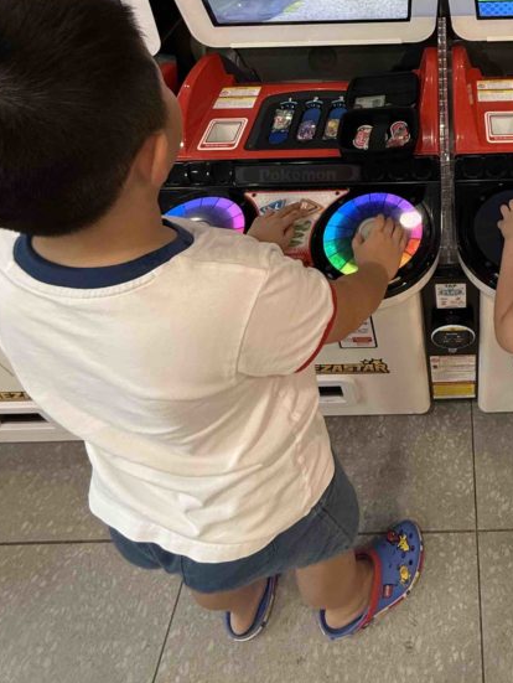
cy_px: 50
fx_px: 513
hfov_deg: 48.4
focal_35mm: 26
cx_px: 447
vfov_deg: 56.5
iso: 320
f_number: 2.2
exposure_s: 1/100
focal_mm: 2.22
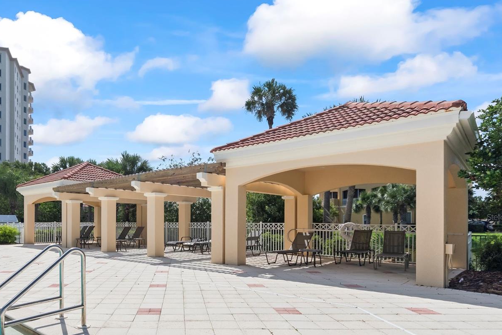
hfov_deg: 72.6
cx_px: 190
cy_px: 217
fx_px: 335
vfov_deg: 52.3
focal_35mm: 24
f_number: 8
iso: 640
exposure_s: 1/250
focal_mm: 12
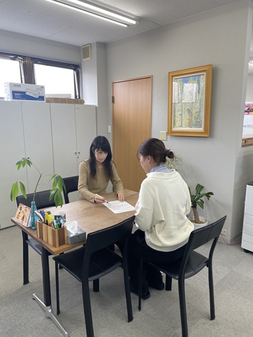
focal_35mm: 26
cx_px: 126
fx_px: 253
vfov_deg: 67.3
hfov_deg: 53.1
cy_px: 168
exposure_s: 1/100
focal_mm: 4.2
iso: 64
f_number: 1.6
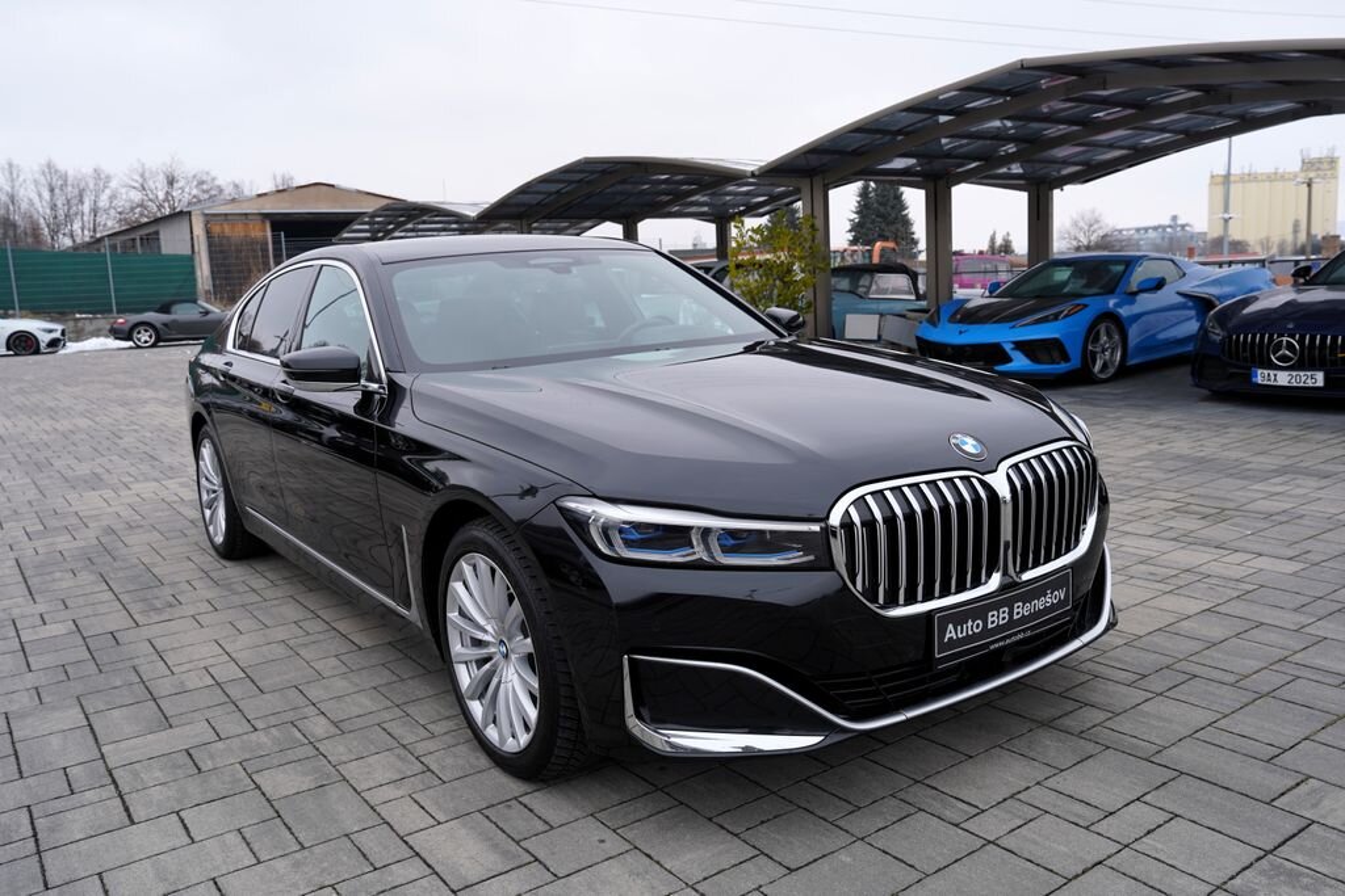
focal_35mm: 28
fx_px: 1046
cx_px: 672
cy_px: 448
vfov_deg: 46.4
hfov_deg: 65.5
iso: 100
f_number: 5.6
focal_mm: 28
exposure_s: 1/125
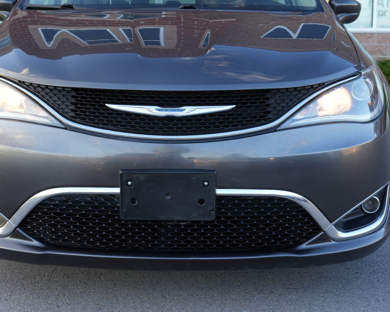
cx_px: 165
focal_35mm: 52
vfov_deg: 29.0
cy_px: 112
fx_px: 600
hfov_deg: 35.9
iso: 400
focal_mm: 35
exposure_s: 1/80
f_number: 5
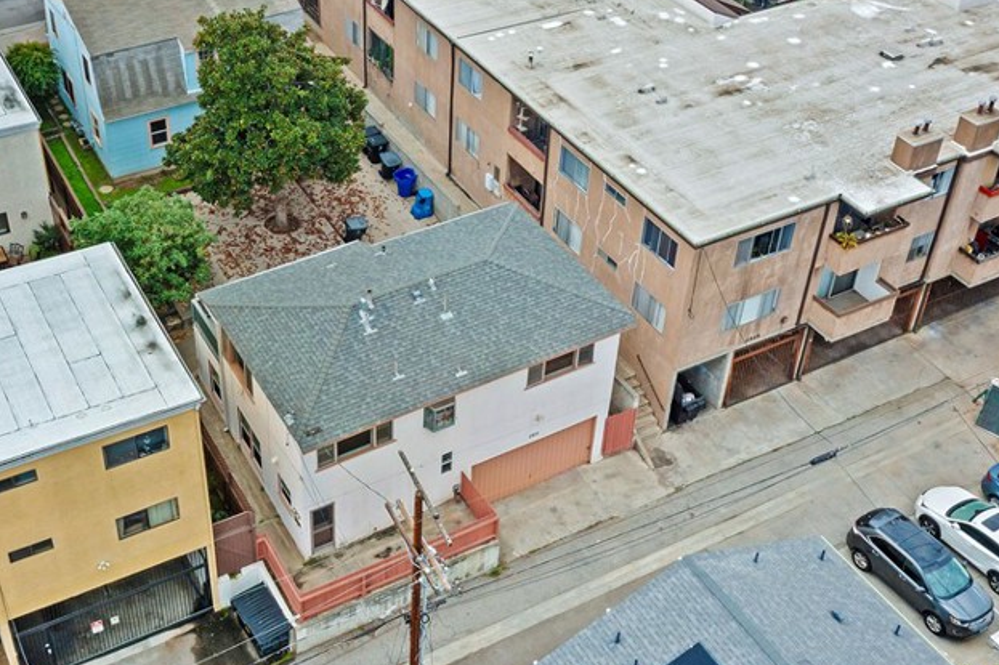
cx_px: 372
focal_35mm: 46
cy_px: 260
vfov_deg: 29.1
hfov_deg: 42.4
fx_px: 1276
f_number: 8
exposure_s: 1/25
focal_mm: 10.26
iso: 400
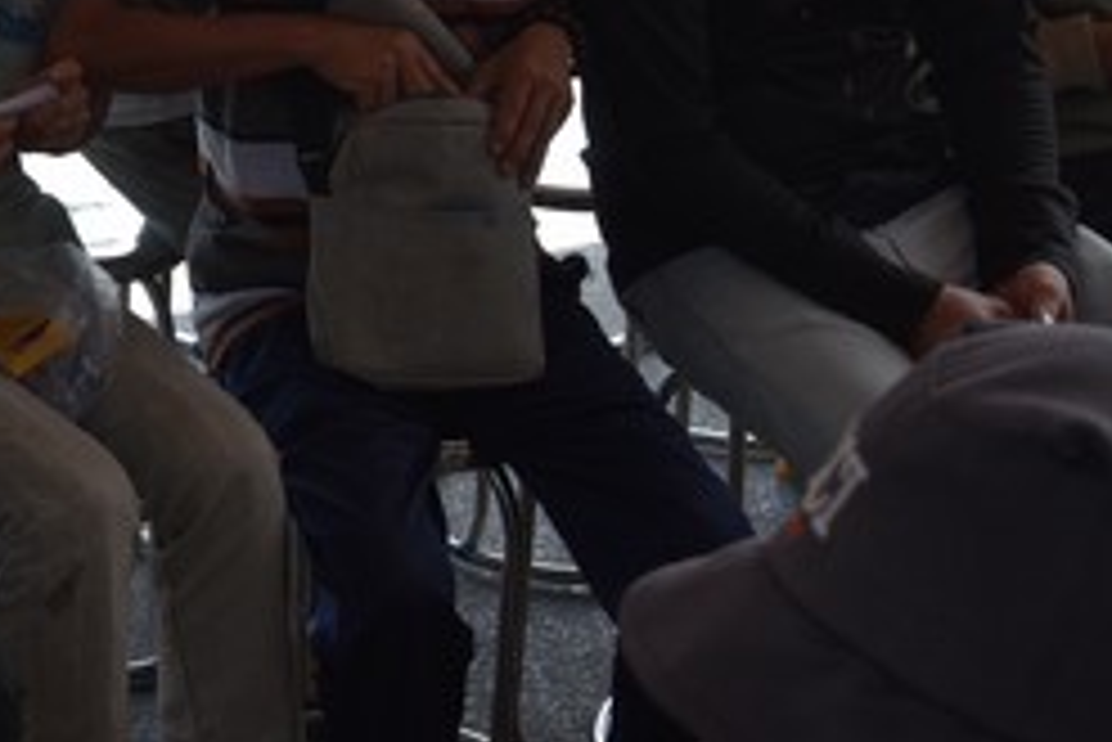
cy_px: -144
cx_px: -293
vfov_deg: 13.3
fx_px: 3091
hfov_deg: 19.0
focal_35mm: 100
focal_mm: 38
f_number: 7.1
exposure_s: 1/200
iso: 400
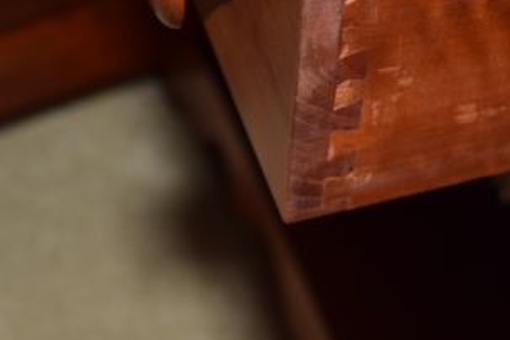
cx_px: 296
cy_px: 78
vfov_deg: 7.9
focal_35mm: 174
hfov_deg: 11.8
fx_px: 2466
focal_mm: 55
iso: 400
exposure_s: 1/125
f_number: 5.6
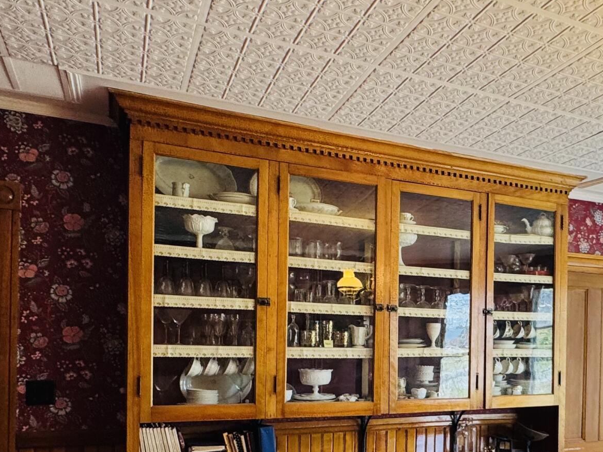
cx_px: 440
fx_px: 627
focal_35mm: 36
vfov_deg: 38.3
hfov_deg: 49.6
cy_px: 354
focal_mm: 2.22
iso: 160
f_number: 2.2
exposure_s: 1/120
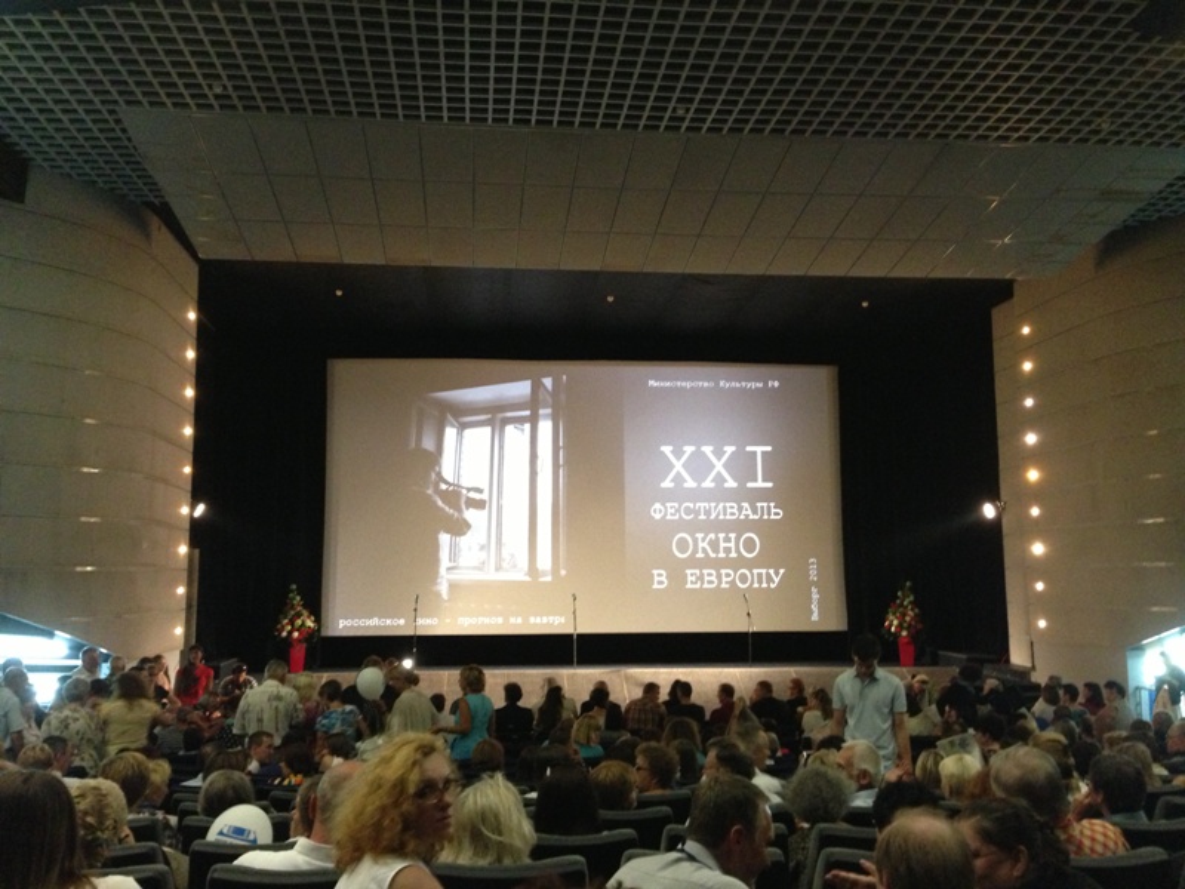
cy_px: 444
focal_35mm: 33
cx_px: 592
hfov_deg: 55.4
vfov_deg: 42.9
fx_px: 1130
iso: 500
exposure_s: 1/15
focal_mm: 4.13
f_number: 2.4
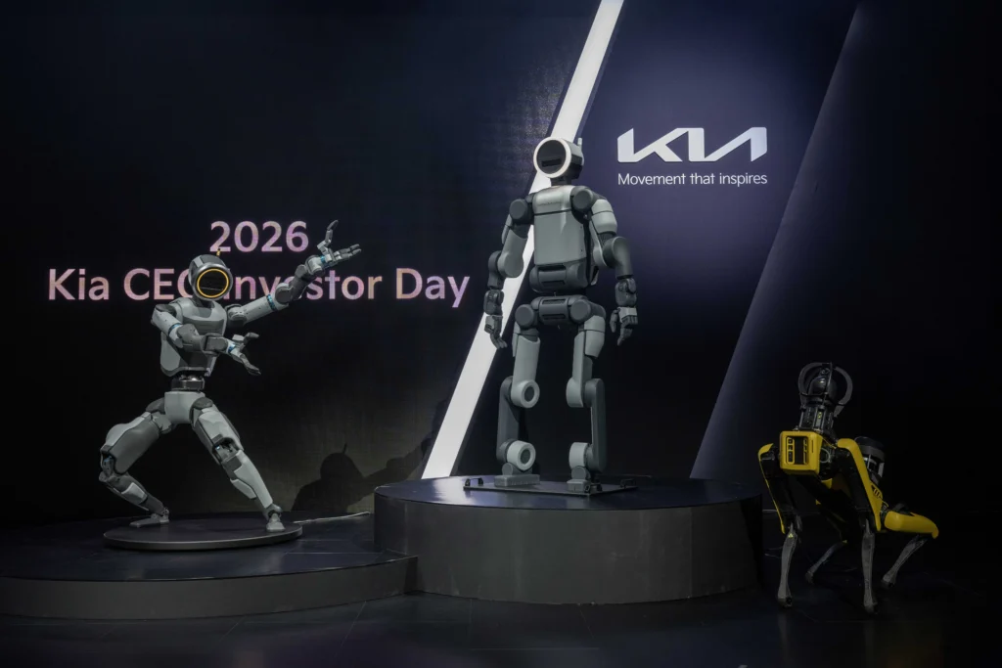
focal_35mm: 37
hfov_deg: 51.9
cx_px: 501
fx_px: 1030
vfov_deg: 36.0
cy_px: 334
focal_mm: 37
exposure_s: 1/160
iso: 1600
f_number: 6.3
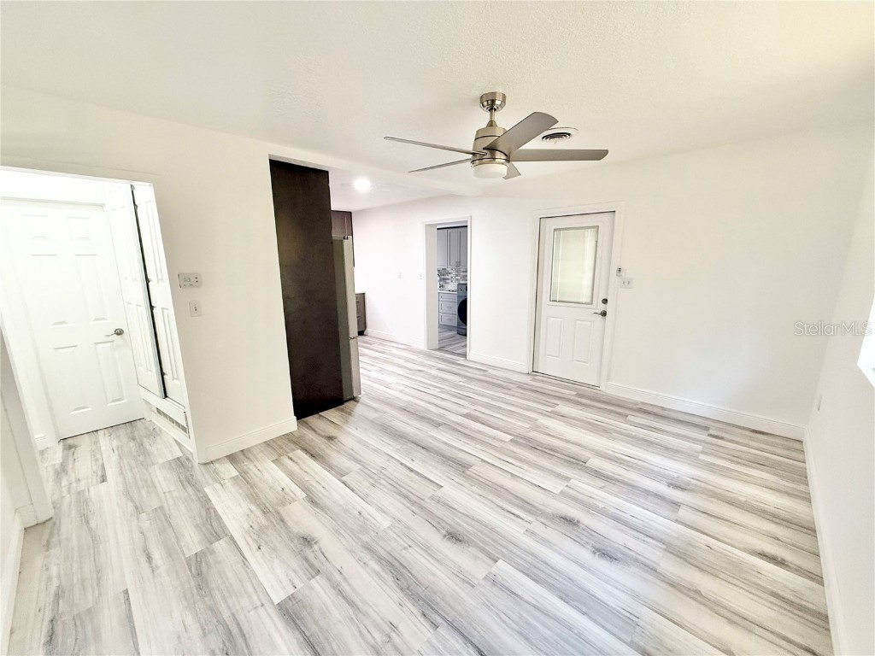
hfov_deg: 102.1
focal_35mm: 14
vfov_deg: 85.7
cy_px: 328
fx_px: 354
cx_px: 438
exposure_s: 1/60
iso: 320
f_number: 2.2
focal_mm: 2.22
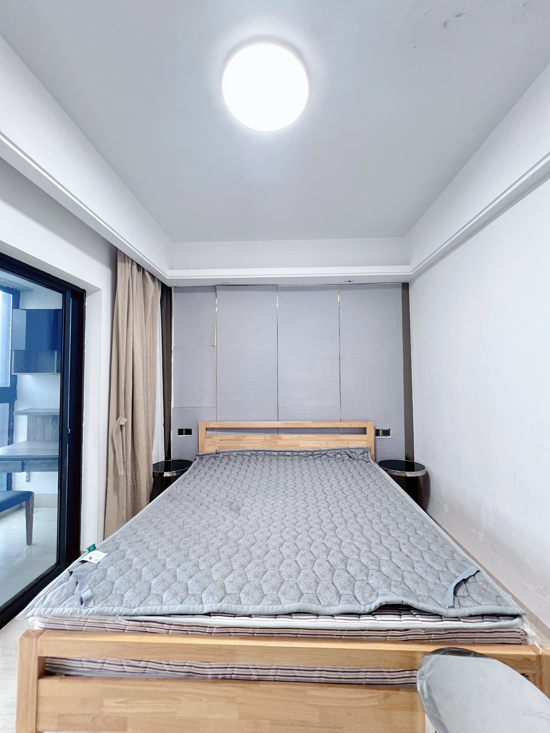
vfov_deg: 106.2
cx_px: 275
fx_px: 275
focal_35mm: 13
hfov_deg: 89.9
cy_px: 366
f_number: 1.8
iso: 400
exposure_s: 1/50
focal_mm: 1.57
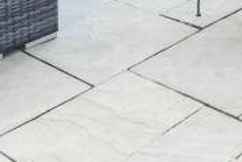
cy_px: -236
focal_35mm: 92
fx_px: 619
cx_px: 306
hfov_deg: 20.4
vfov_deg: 11.9
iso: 400
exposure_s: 1/500
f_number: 6.3
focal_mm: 16
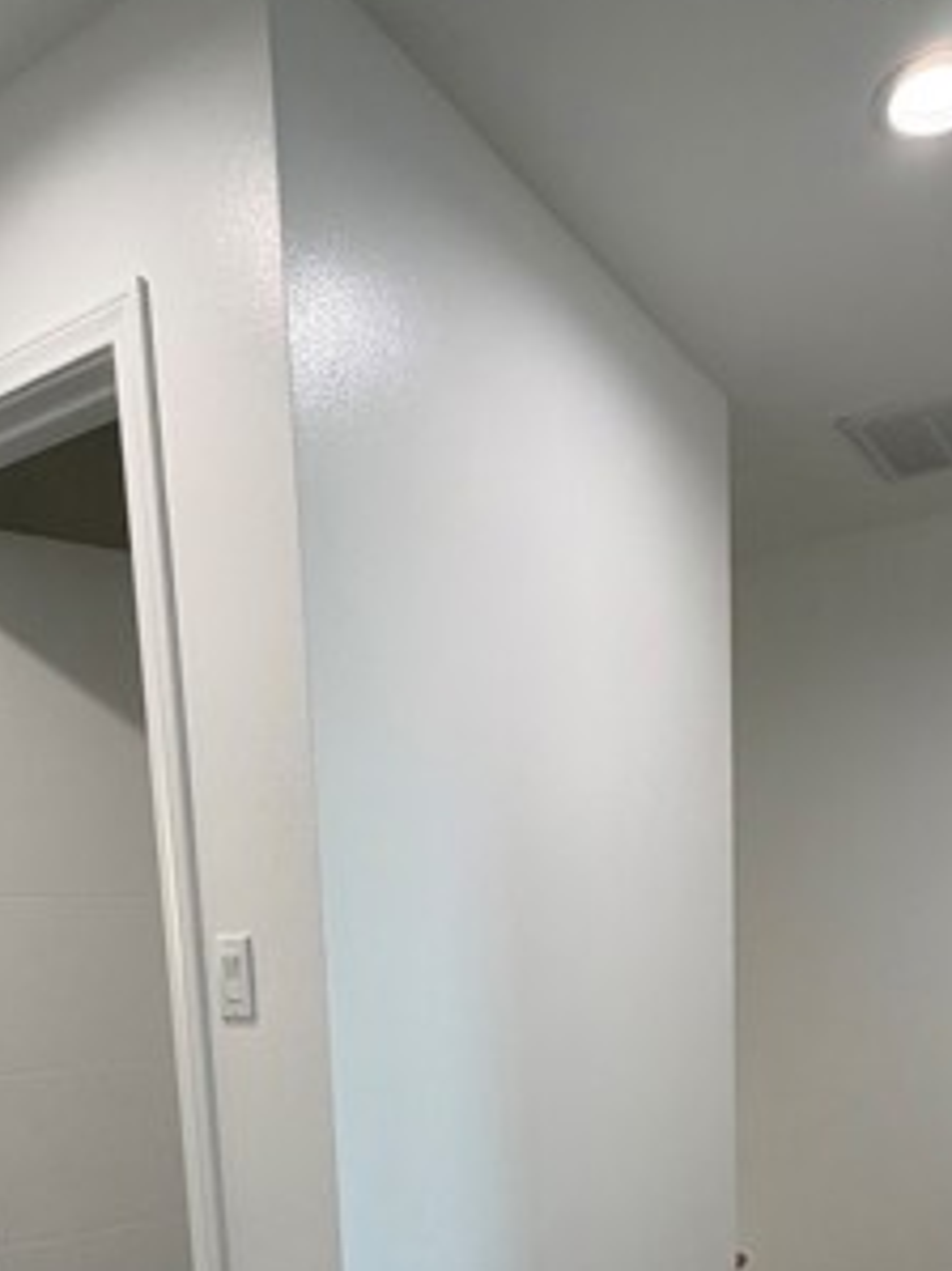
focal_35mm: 30
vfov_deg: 54.0
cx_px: 591
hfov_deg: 46.4
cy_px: 1092
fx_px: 1101
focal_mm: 2.22
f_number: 2.2
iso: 200
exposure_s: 1/120
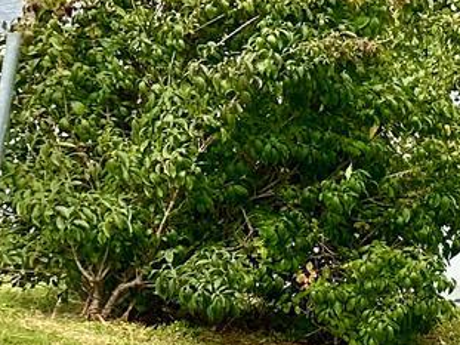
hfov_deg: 9.9
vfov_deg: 9.4
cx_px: 1312
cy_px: 151
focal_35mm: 158
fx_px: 2099
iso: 80
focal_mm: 6.86
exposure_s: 1/843
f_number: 1.78
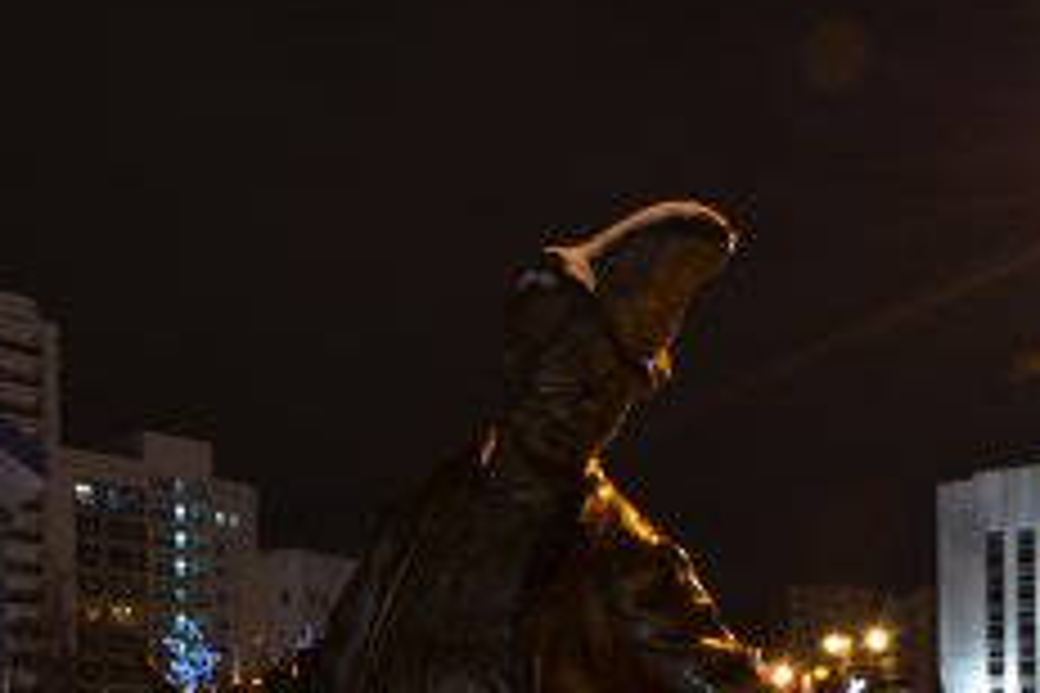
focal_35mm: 66
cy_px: 819
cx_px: 511
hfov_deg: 30.5
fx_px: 1907
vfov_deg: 19.5
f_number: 8
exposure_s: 1/4
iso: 1000
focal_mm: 26
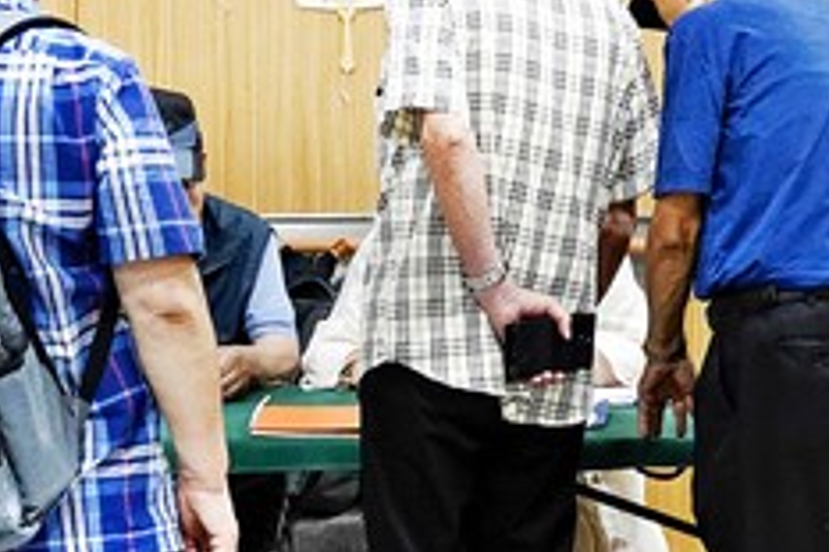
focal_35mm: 157
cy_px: 253
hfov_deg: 13.1
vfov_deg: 8.7
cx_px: 310
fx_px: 3613
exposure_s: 1/80
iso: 800
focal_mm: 22.19
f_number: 3.5
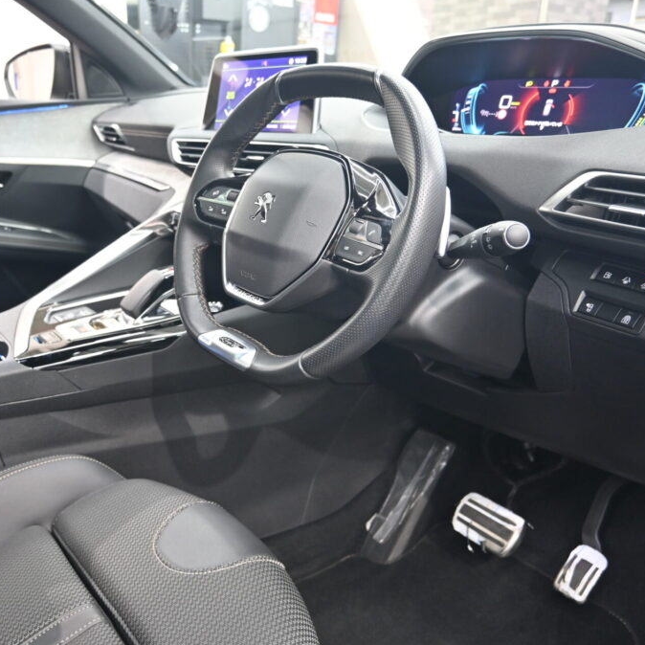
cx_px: 208
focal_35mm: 31
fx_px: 654
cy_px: 322
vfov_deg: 52.5
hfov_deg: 51.4
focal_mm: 16
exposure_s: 1/30
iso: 640
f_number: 3.5
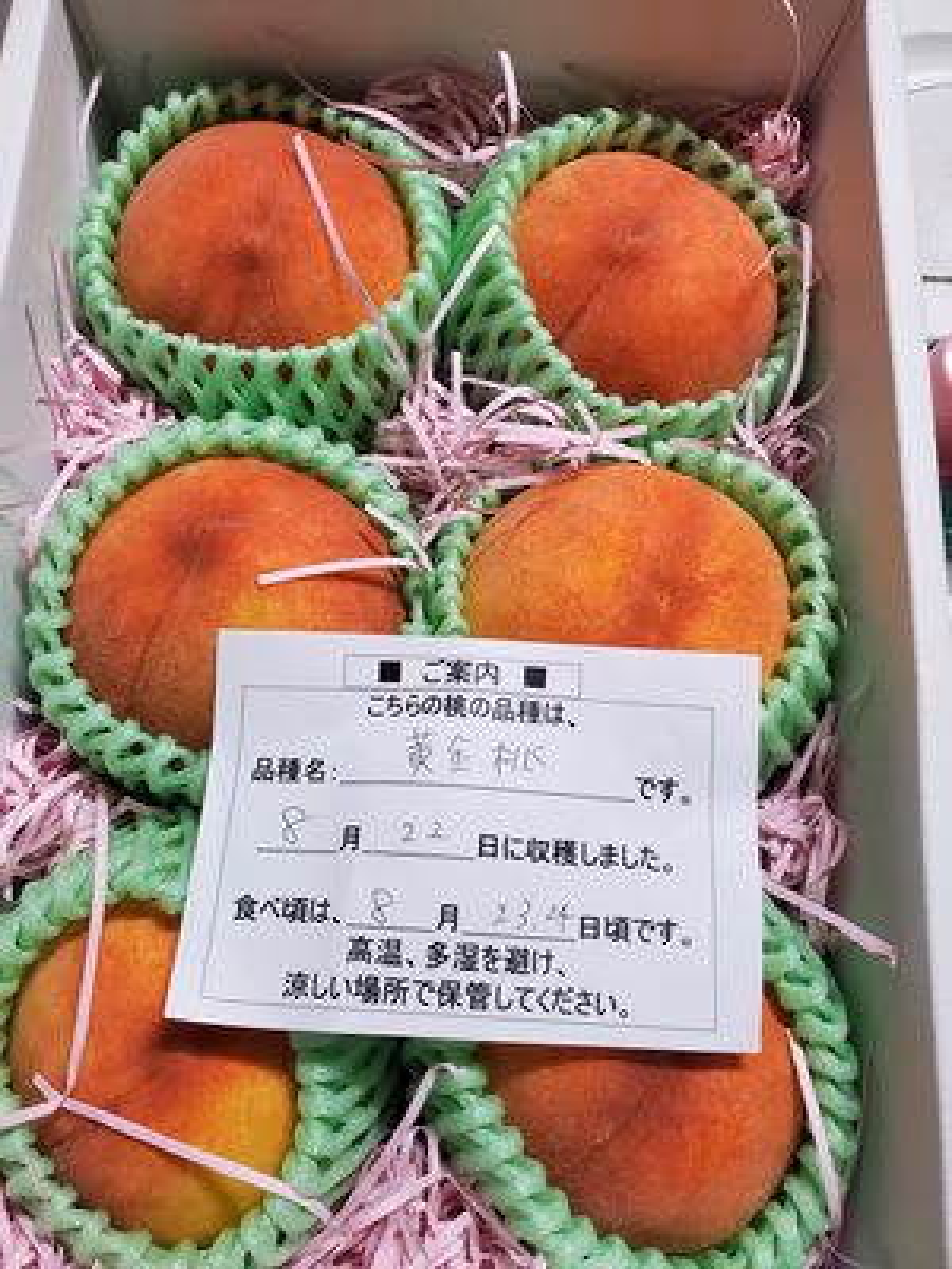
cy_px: 634
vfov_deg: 67.3
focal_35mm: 26
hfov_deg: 53.1
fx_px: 953
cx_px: 476
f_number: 2.4
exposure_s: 1/40
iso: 320
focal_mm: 4.3
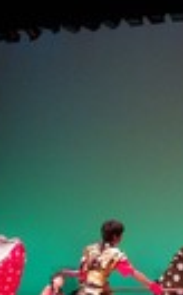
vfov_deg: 17.0
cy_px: 293
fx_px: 962
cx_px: 77
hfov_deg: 10.9
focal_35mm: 120
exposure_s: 1/60
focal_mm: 7.6
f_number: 3.7
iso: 707
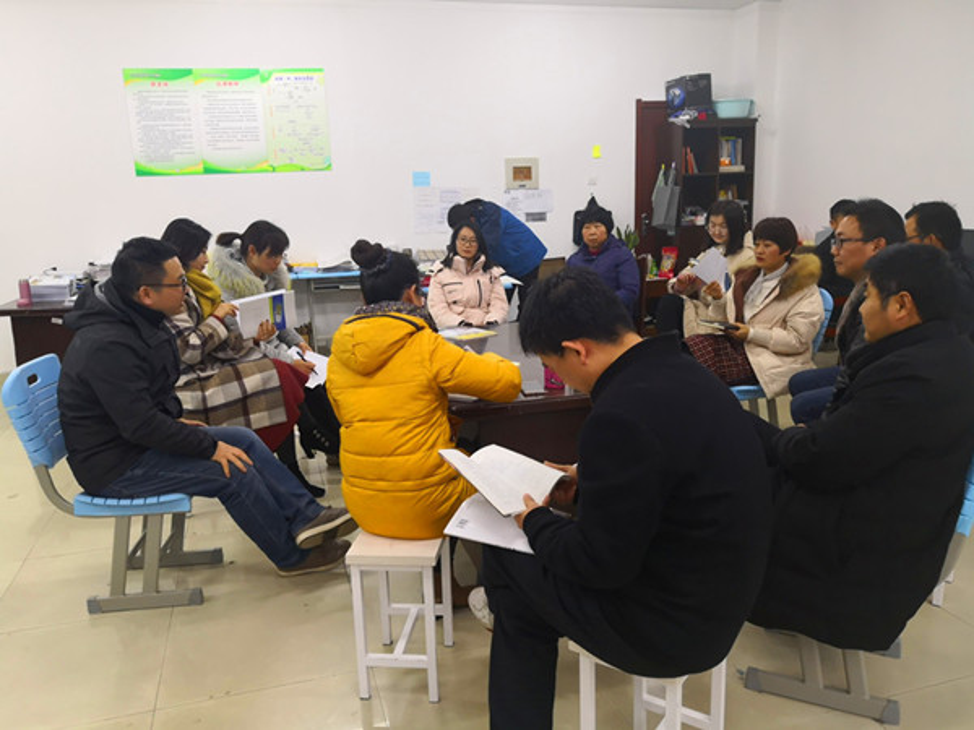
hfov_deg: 65.3
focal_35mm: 27
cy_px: 365
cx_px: 487
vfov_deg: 51.4
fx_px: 760
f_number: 1.6
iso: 250
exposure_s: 1/100
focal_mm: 3.95
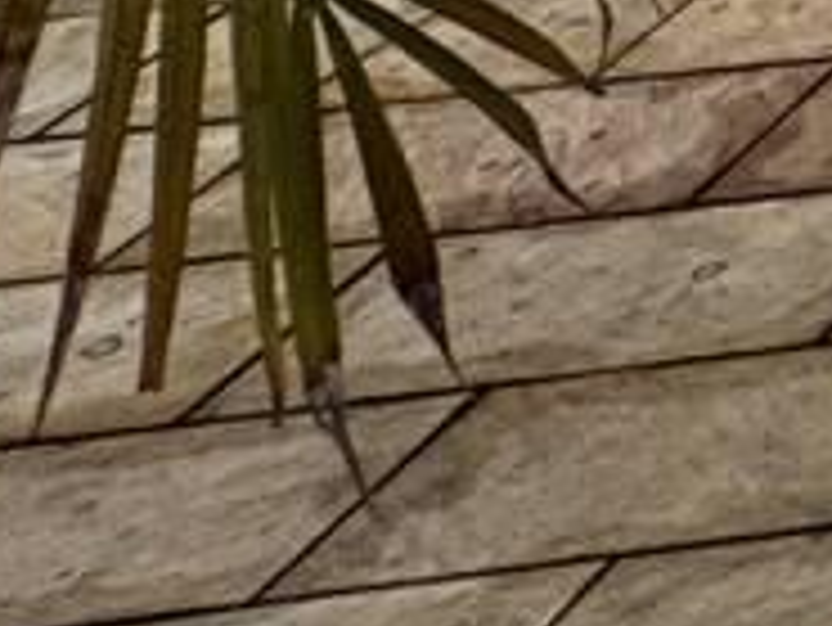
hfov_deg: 8.9
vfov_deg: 9.0
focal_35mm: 109
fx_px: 2622
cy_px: -1572
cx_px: 3103
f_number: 2.2
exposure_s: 1/322
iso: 40
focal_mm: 2.22
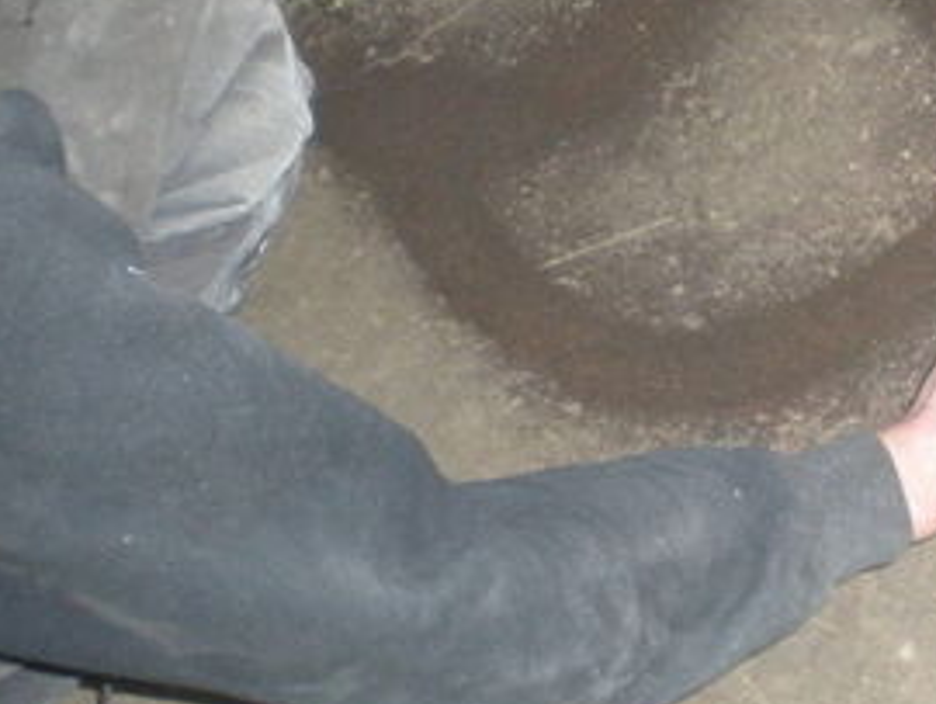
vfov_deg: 16.4
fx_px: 2436
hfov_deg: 21.0
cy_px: 257
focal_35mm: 90
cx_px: 933
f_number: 3.1
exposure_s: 1/60
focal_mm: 6.3
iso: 427
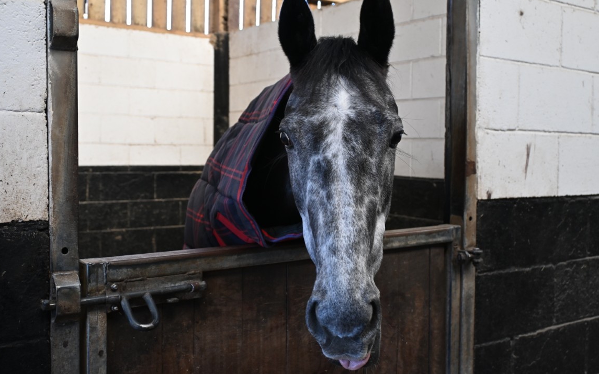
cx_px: 299
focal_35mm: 41
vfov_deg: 31.4
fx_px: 665
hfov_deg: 48.5
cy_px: 181
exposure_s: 1/125
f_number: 4.5
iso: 560
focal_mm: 26.5
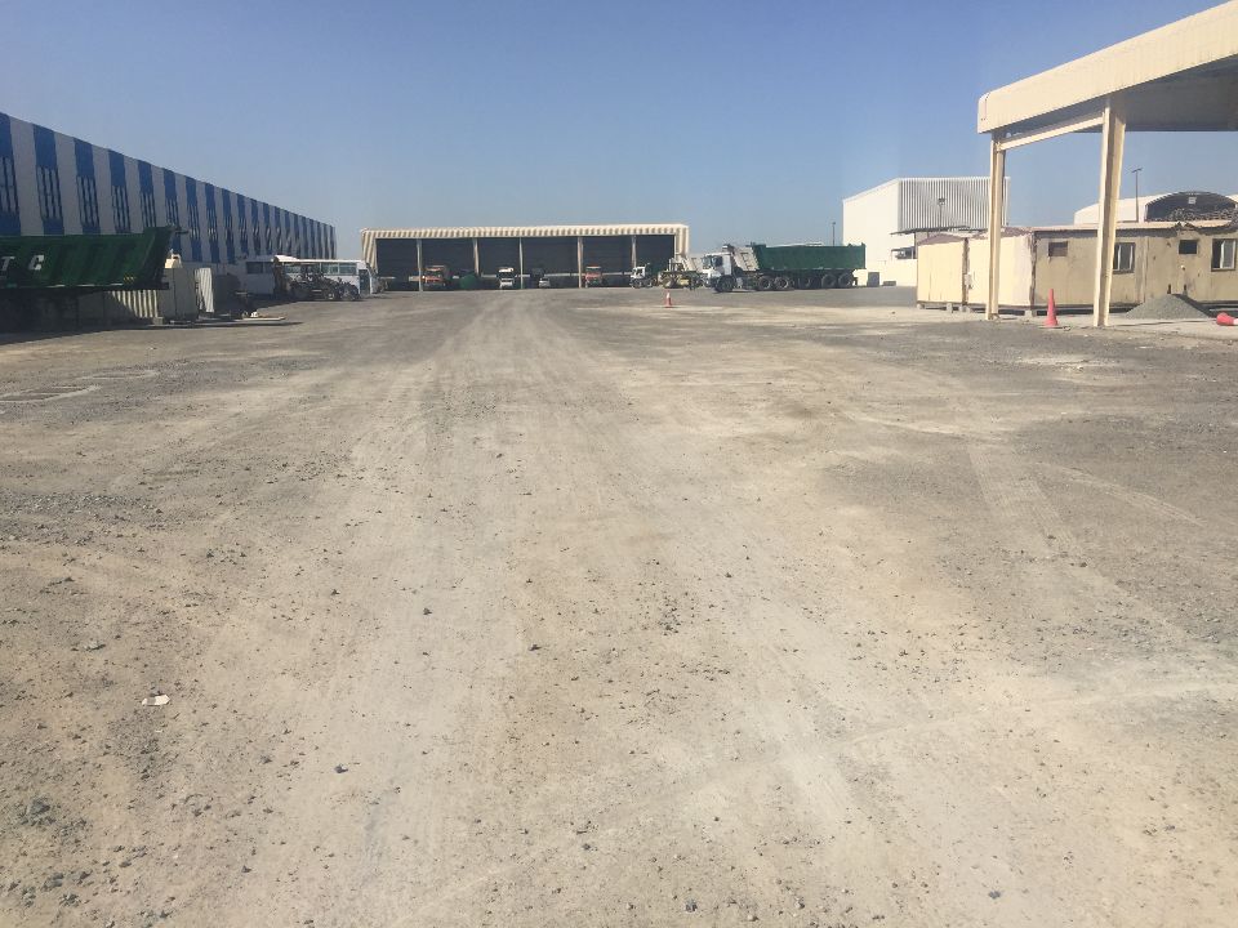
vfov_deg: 48.2
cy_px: 464
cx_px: 619
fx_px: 1037
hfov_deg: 61.7
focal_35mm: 29
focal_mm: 4.15
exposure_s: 1/3968
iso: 32
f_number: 2.2
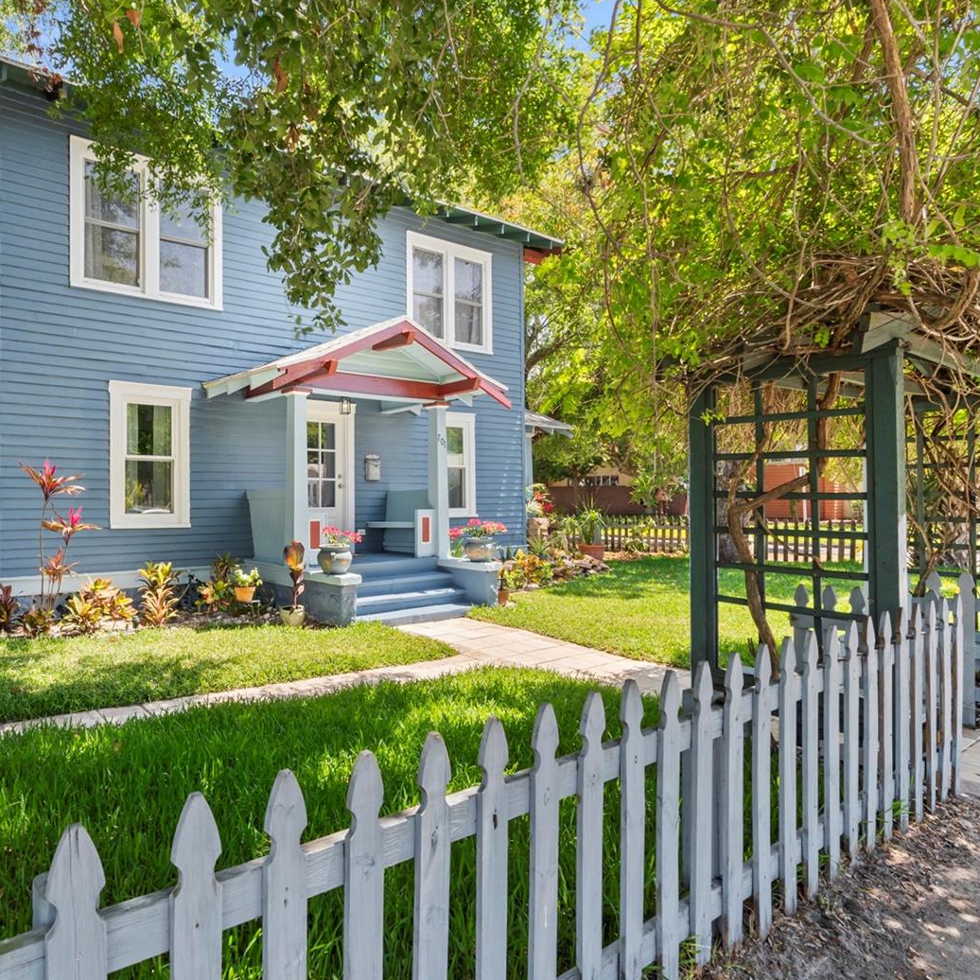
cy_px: 496
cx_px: 298
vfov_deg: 72.1
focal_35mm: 21
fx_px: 673
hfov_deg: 69.3
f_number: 10
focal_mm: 16
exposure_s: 1/30
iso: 250
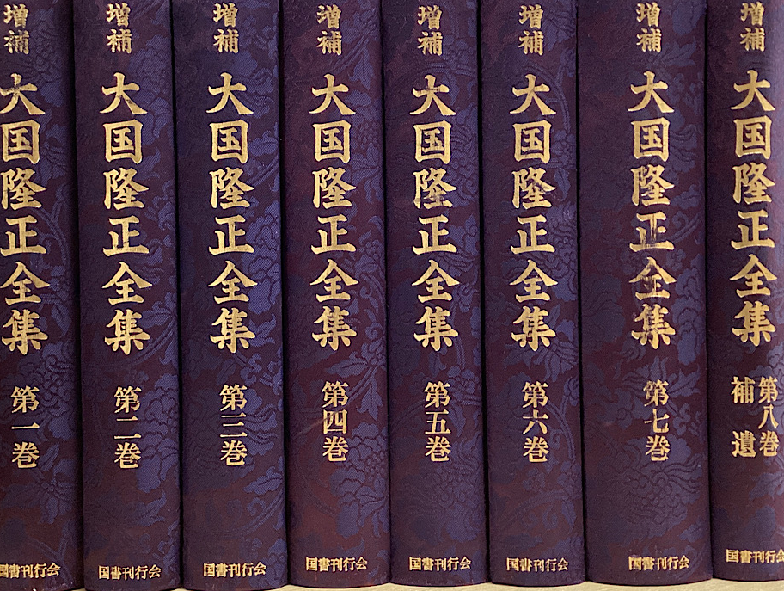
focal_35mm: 34
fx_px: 771
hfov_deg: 53.9
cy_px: 281
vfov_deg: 41.9
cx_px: 380
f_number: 2.4
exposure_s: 1/50
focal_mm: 3.3
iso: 125
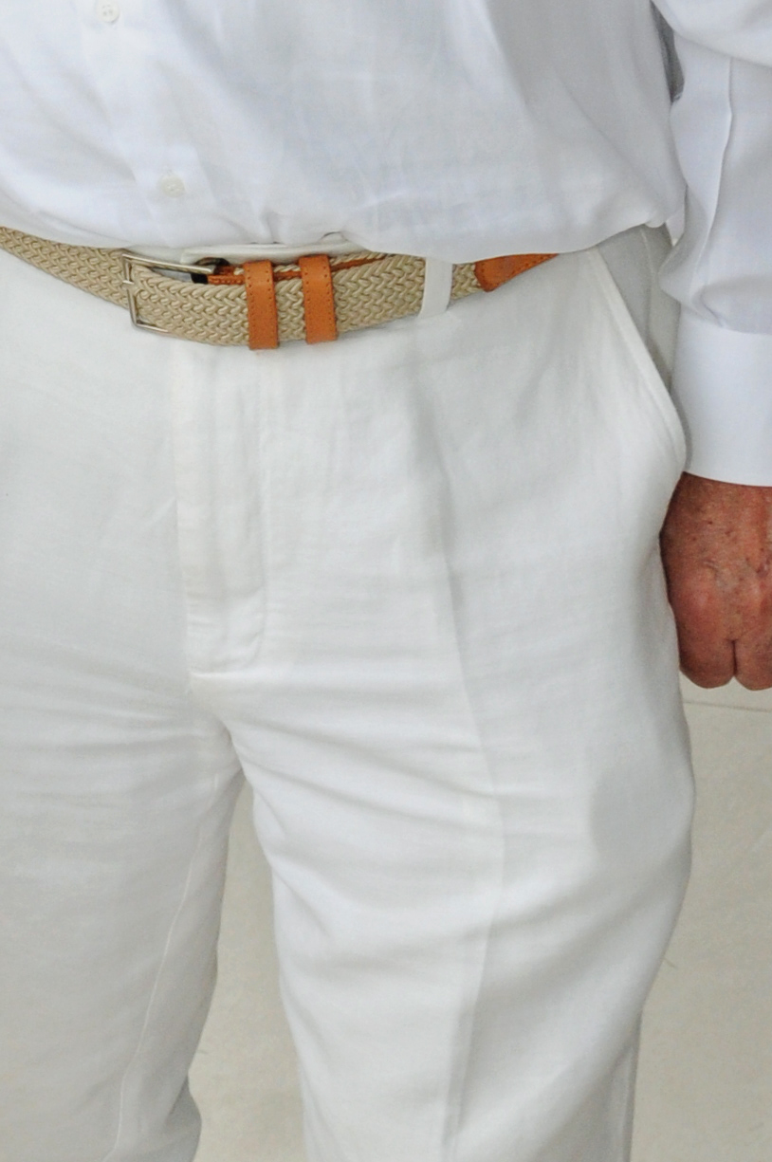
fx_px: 3385
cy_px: 349
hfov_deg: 12.8
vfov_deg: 19.4
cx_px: -83
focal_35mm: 105
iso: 500
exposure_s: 1/250
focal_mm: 20
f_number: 8
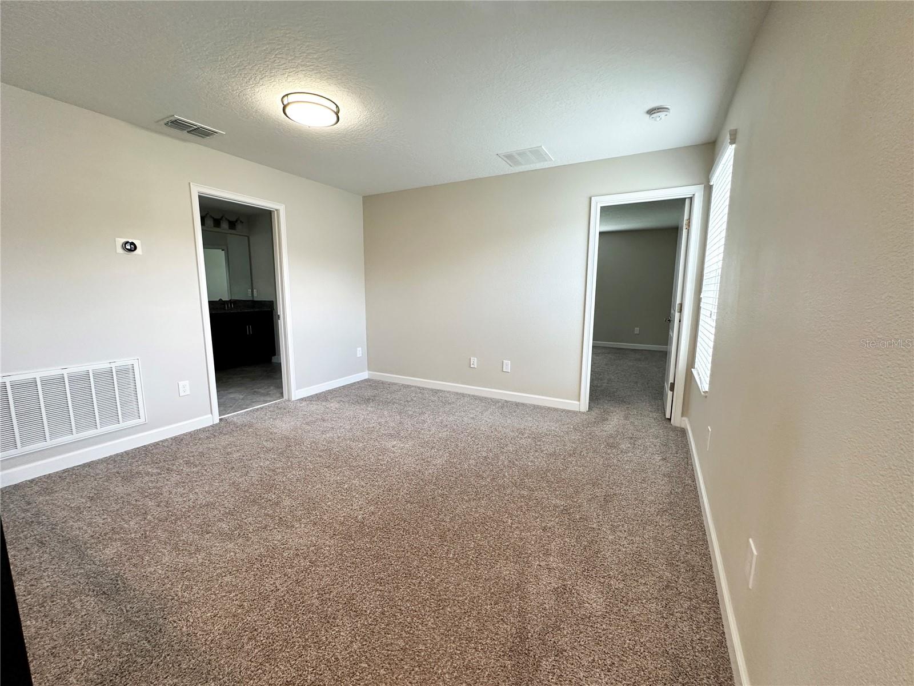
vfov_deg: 85.7
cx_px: 457
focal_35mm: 14
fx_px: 370
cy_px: 343
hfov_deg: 102.1
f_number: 2.2
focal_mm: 2.22
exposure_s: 1/120
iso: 200
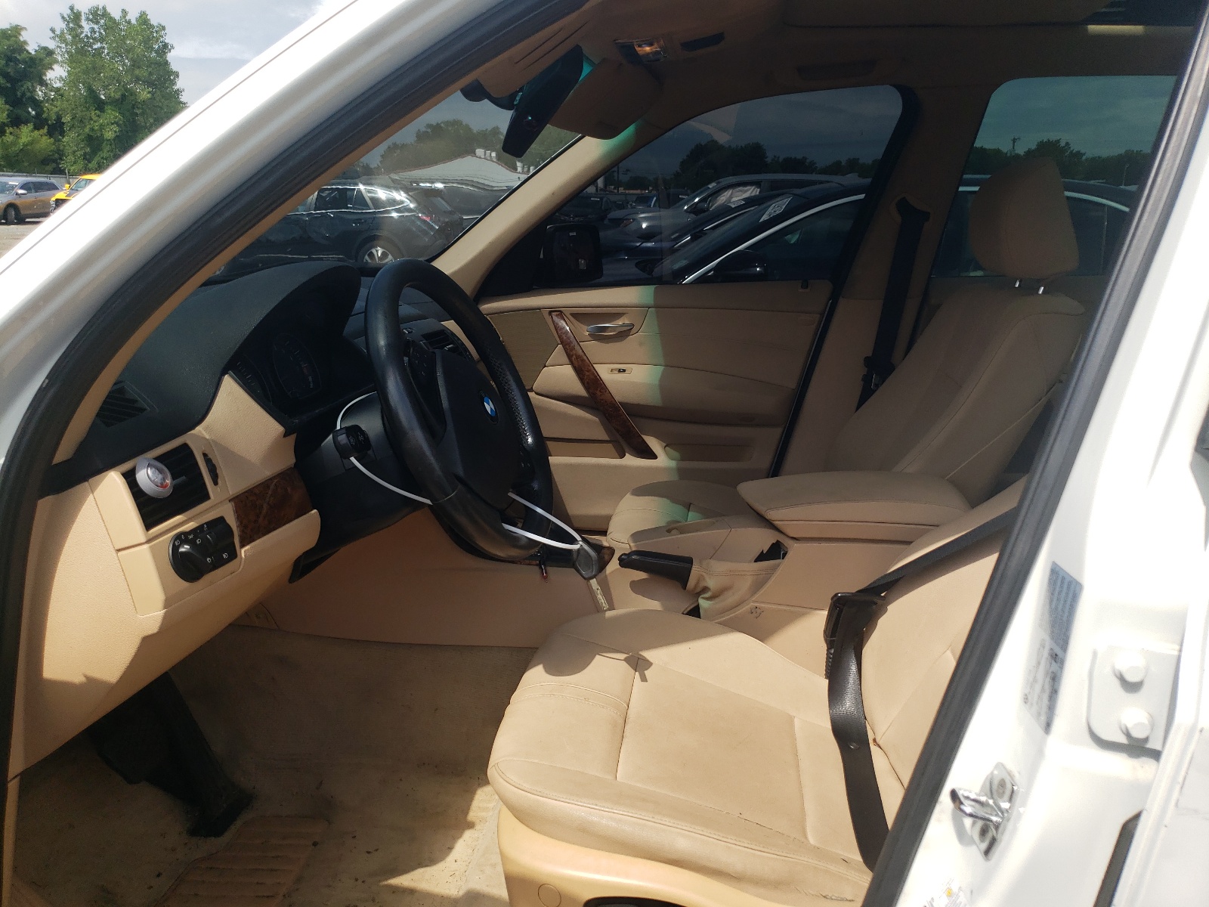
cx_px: 604
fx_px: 908
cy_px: 454
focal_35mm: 26
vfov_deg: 53.1
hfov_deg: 67.3
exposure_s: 1/2000
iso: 50
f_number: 1.5
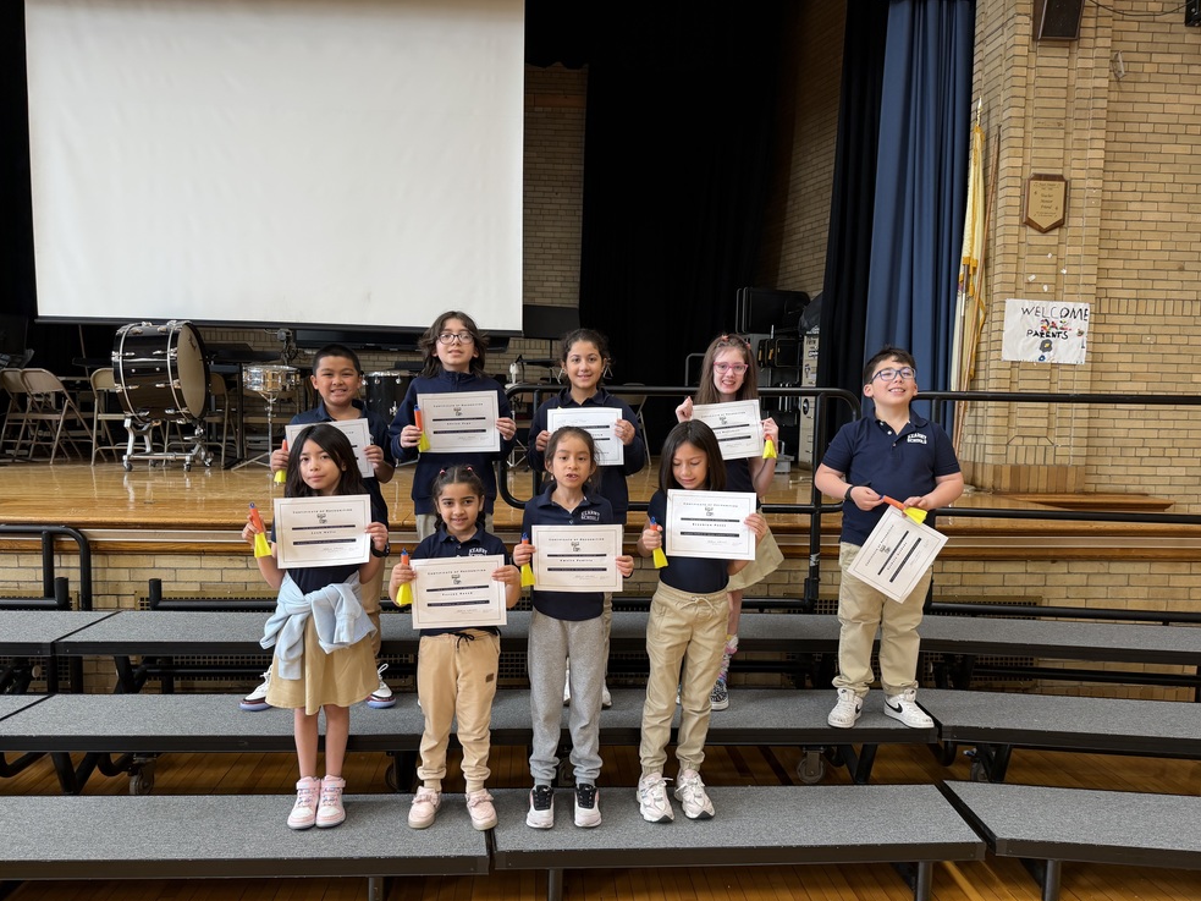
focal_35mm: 25
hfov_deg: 69.4
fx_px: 867
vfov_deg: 54.9
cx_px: 596
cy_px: 467
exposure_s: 1/60
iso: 125
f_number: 1.78
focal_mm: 6.76
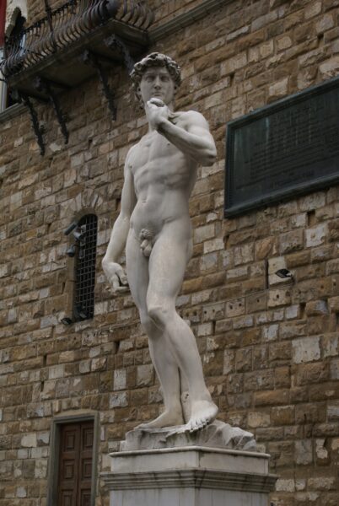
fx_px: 1056
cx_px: 170
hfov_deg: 18.2
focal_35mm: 75
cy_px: 253
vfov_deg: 27.0
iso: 100
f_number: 5.6
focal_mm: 50
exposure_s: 1/80
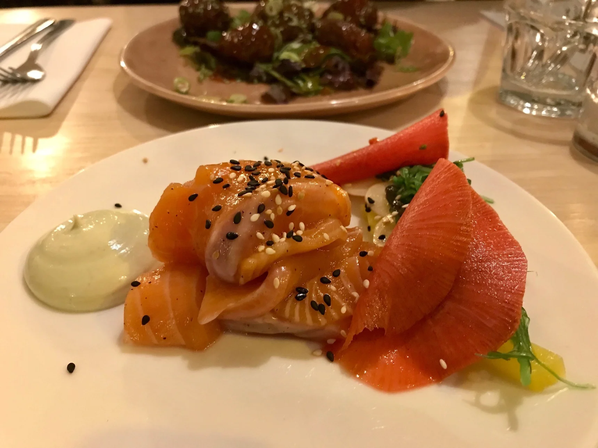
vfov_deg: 49.7
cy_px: 224
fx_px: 484
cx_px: 299
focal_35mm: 28
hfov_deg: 63.4
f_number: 1.8
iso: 100
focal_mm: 3.99
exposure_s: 1/6
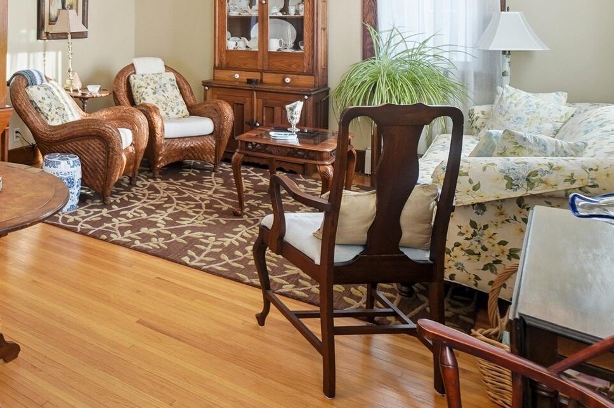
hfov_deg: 51.5
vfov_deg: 39.0
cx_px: 37
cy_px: 34
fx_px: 528
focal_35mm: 31
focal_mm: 10
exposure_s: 1/100
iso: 125
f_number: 7.1
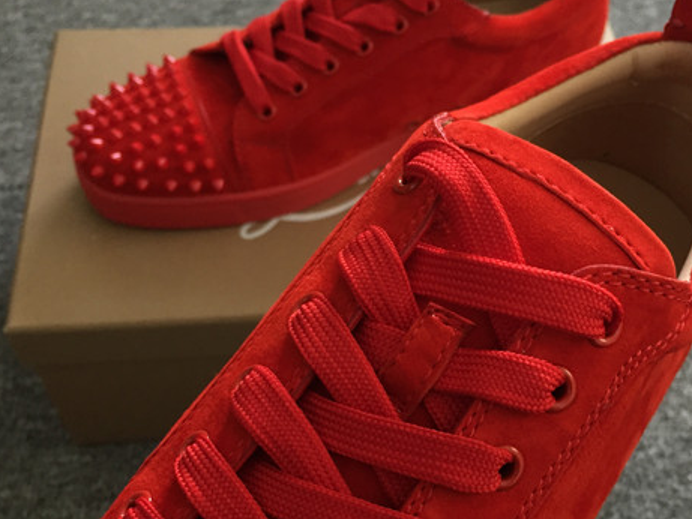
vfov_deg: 32.9
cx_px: 408
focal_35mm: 44
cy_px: 290
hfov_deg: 42.8
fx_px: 880
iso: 160
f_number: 2.2
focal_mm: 4.15
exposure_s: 1/33
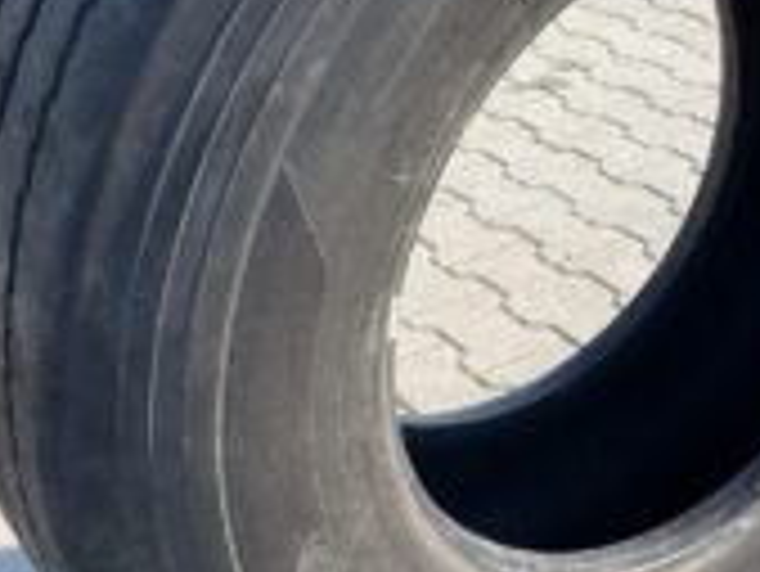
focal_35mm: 66
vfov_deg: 22.2
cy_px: 191
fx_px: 1450
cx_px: 567
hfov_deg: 28.9
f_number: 1.8
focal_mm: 4.25
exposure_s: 1/852
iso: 32
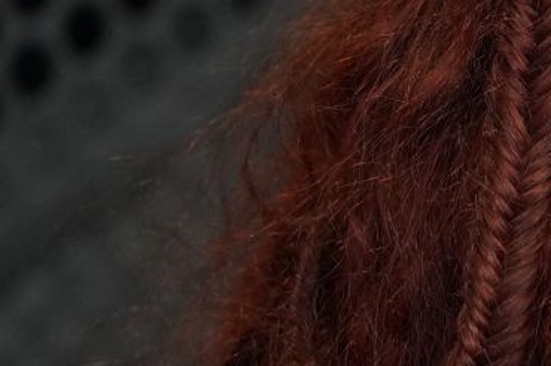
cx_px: 859
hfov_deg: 2.9
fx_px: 11025
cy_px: 195
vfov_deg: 1.9
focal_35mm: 721
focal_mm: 215
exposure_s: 1/500
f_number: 5.6
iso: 5000
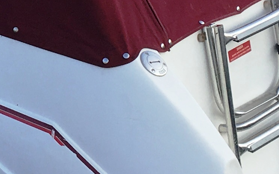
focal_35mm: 166
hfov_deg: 12.0
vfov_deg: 7.6
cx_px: -137
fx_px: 1262
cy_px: -158
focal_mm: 4.15
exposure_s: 1/538
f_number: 2.2
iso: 25
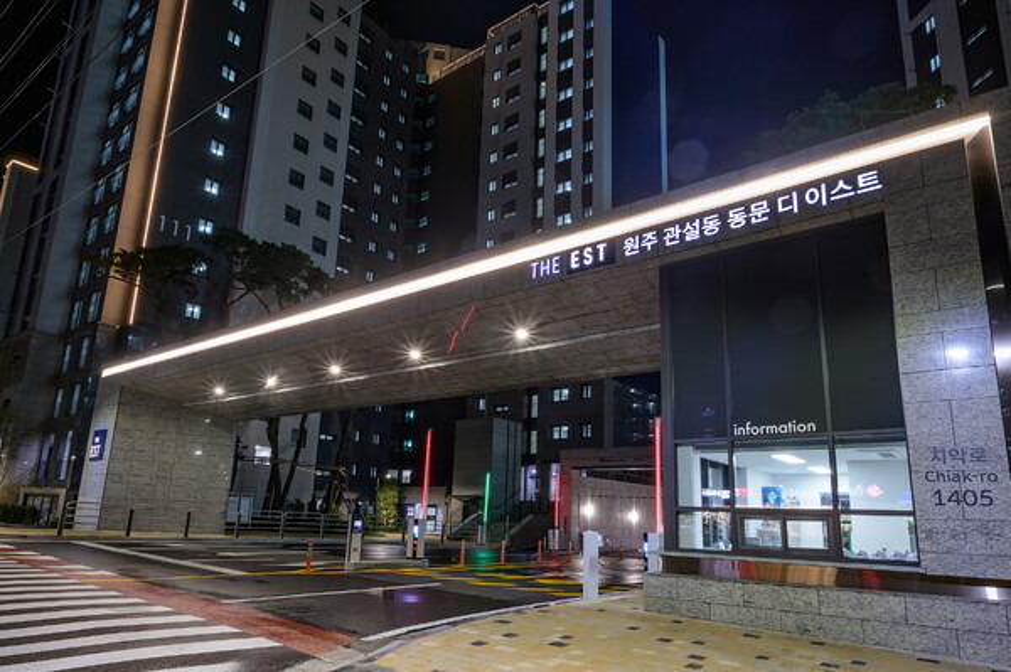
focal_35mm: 20
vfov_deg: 60.6
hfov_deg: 82.6
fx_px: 575
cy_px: 336
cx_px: 506
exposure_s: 4
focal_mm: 20.5
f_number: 16
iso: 100
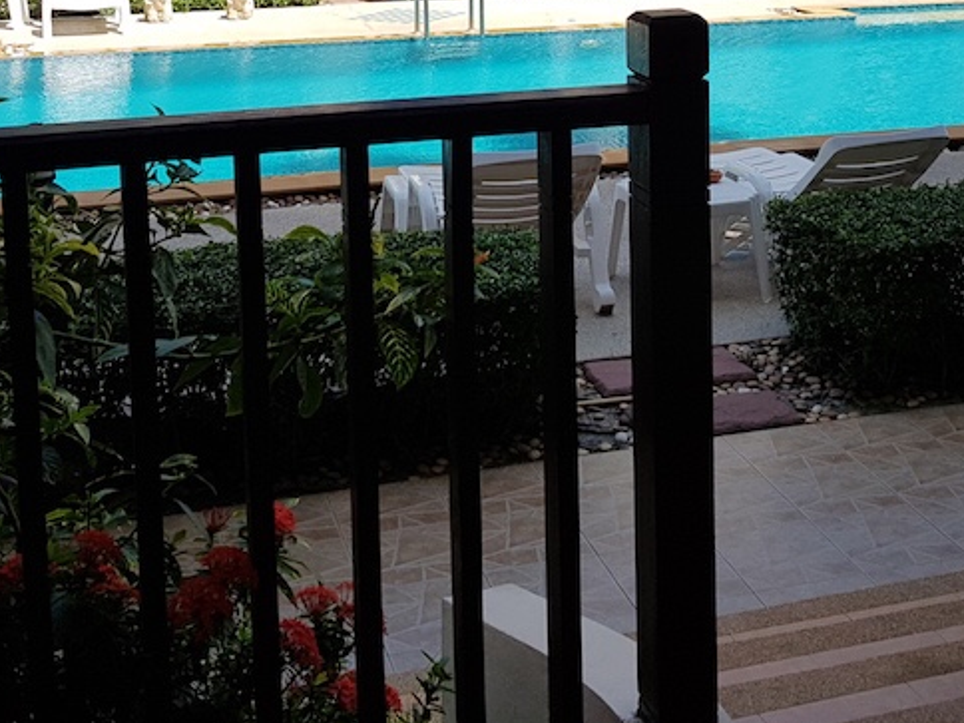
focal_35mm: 55
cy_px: -12
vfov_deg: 25.2
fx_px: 1532
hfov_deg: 34.8
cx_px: 578
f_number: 1.7
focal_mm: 4.3
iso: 40
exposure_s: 1/1184
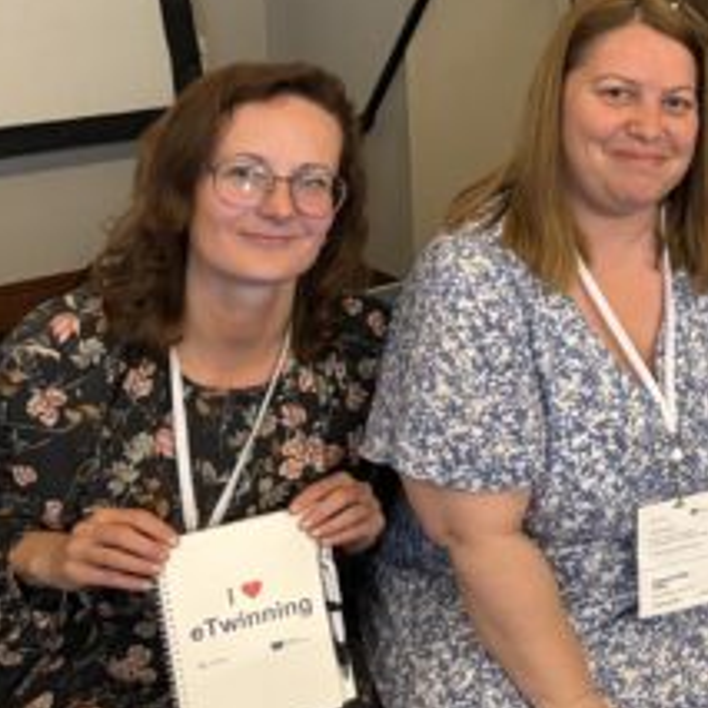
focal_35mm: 83
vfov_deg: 20.7
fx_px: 1921
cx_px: 1087
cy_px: 189
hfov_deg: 18.3
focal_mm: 5.96
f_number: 1.6
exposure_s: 1/50
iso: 500
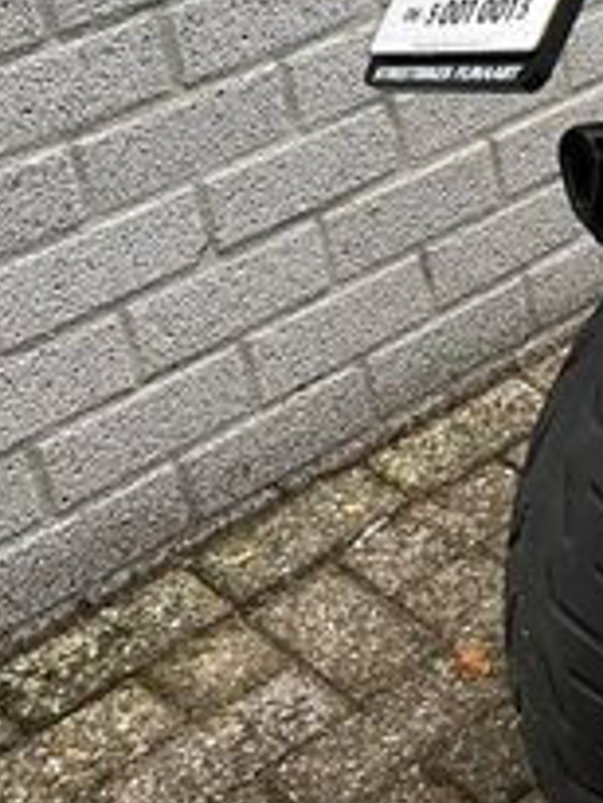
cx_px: 908
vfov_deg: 23.1
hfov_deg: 16.6
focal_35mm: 81
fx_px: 1879
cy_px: 4
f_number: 1.6
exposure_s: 1/119
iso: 125
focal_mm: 5.1
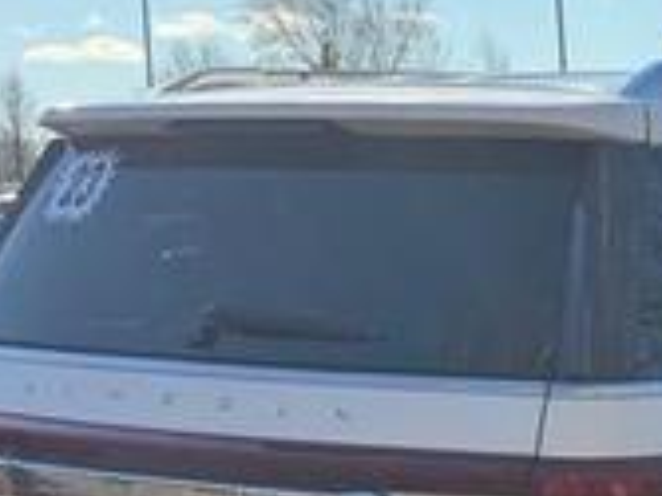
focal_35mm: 145
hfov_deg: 13.4
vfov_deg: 10.1
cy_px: 520
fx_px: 2771
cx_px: 706
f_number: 1.78
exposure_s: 1/3378
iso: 80
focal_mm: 6.76
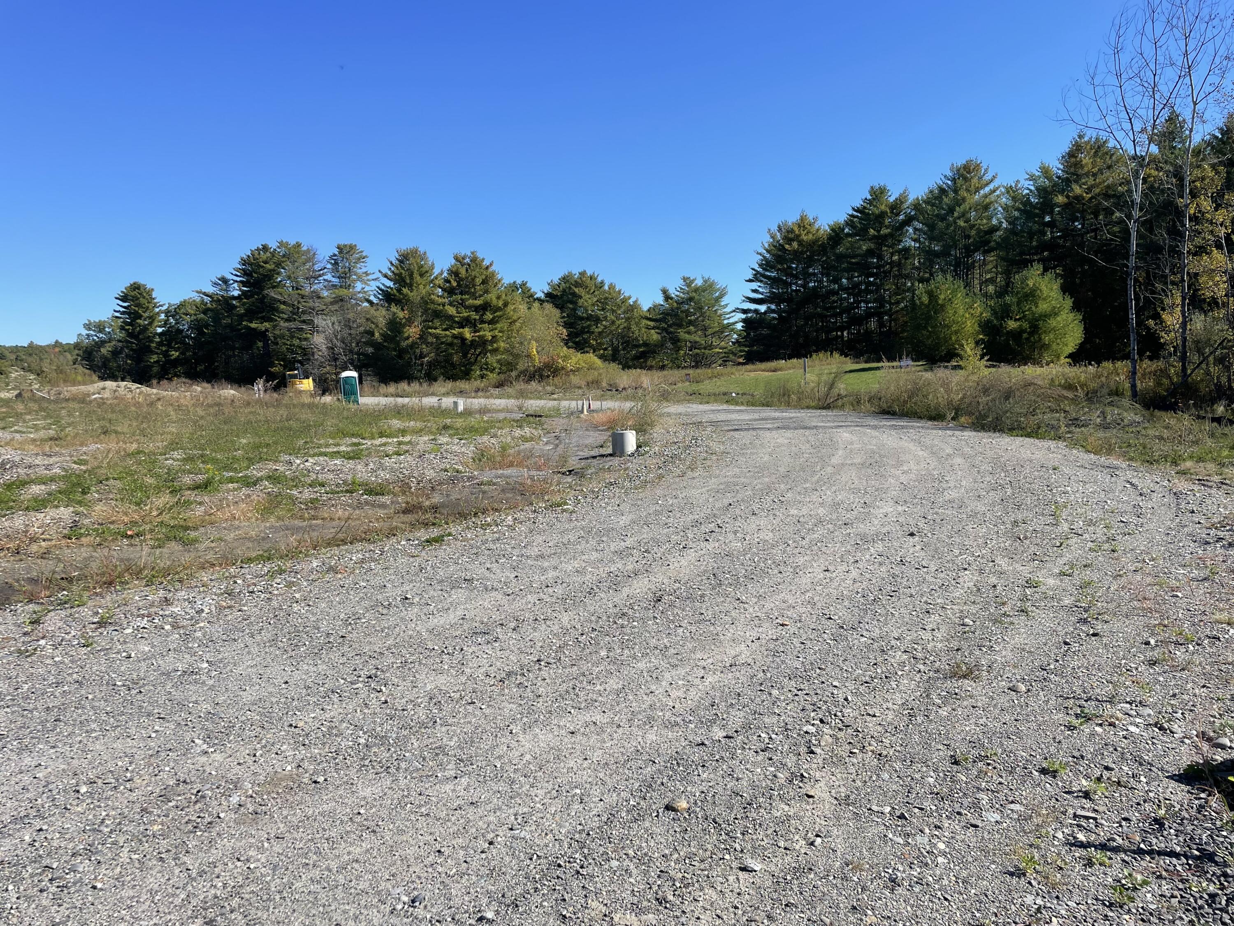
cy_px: 463
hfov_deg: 67.3
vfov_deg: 53.1
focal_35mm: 26
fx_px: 927
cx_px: 617
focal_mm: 4.2
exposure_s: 1/3205
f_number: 1.6
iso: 32
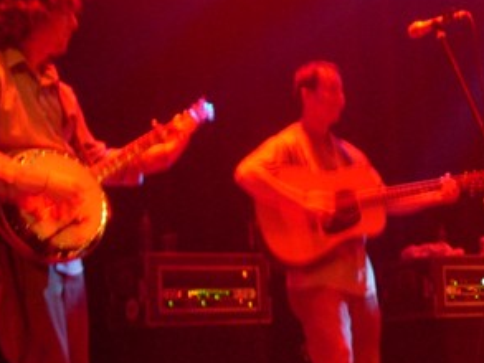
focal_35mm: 83
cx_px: 467
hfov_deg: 22.7
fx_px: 1161
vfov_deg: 17.7
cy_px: 276
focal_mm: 7.8
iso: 200
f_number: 2.8
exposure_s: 1/3.6
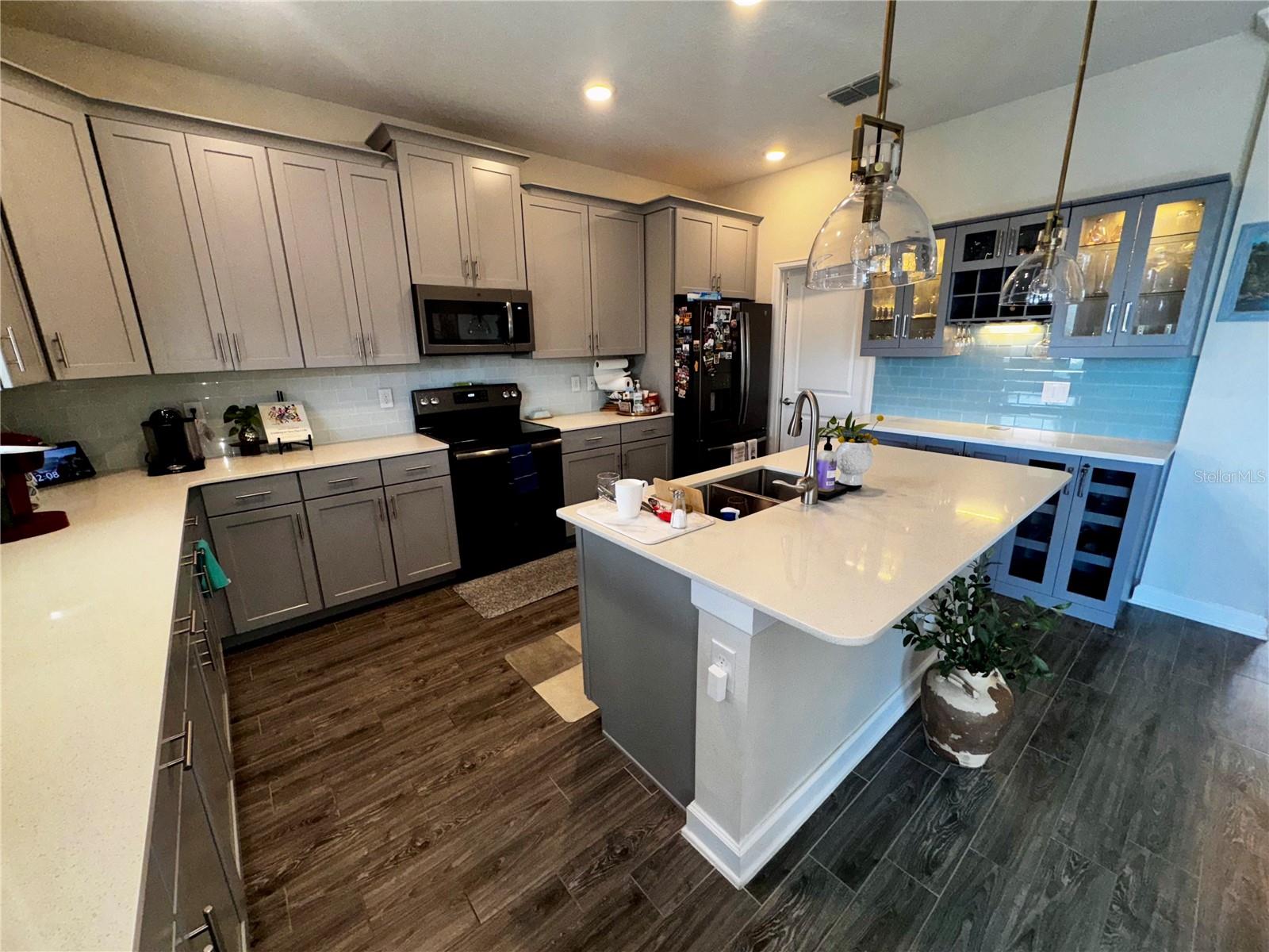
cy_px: 476
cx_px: 634
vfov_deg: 85.7
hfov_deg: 102.1
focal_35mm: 14
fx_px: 513
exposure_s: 1/60
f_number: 2.2
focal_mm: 2.22
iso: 80
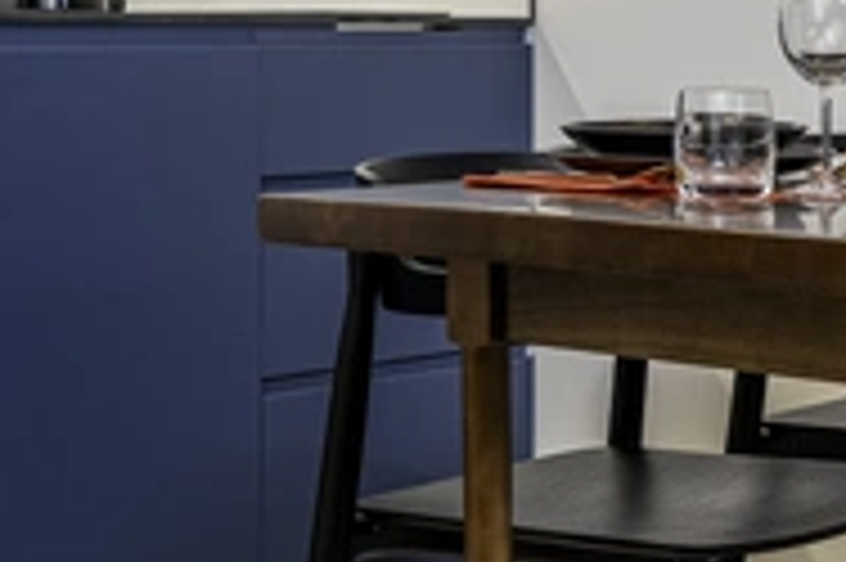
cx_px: 536
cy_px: 29
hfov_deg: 20.8
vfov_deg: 13.8
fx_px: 2301
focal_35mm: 98
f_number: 7.1
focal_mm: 18
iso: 320
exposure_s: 1/50
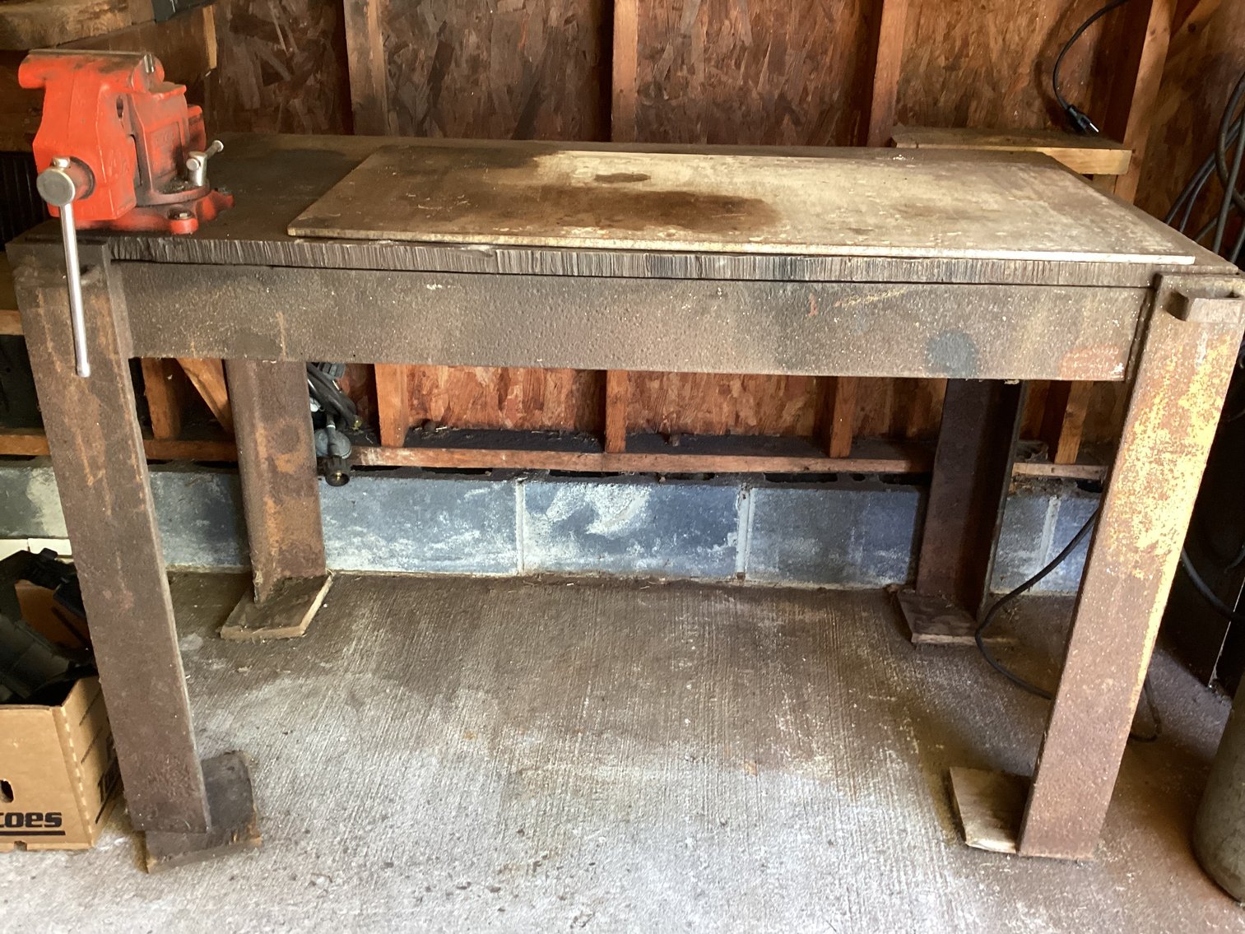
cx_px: 622
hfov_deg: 58.3
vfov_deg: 45.4
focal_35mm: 31
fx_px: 1115
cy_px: 467
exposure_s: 1/50
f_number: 2.4
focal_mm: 3.3
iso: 250
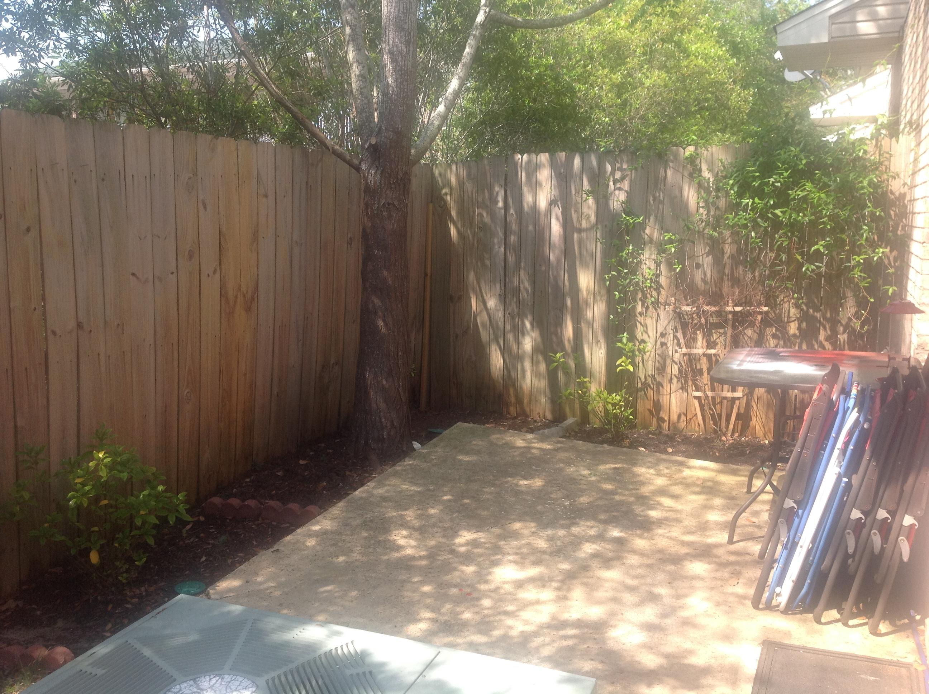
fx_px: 938
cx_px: 464
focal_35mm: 35
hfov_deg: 52.7
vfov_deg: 40.6
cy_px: 347
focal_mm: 4.28
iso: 50
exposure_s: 1/414
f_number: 2.4
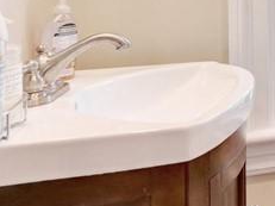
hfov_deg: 20.0
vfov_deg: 19.1
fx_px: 564
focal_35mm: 71
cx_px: 494
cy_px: -62
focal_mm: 8
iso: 400
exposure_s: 1/50
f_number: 5.6
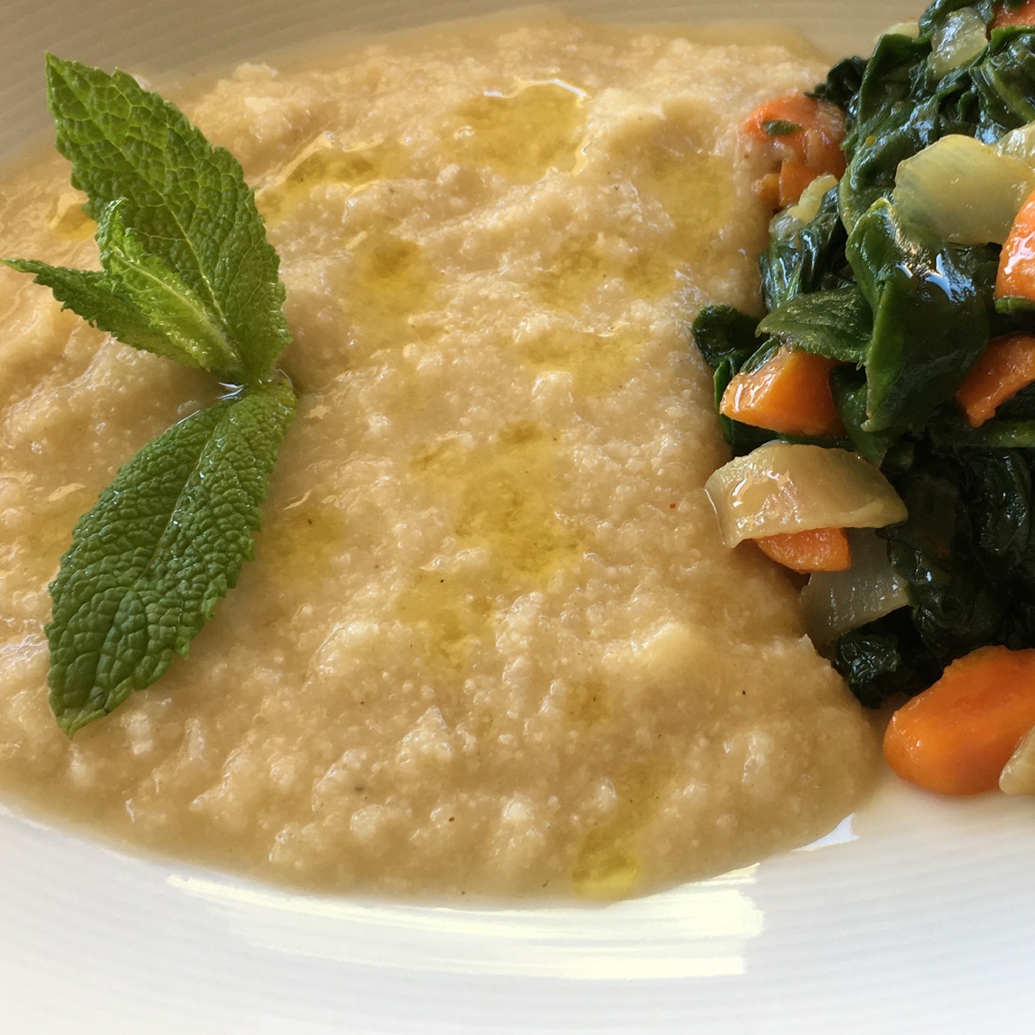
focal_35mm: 46
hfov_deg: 36.2
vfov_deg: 36.7
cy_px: 454
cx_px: 736
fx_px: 1556
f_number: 2.2
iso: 32
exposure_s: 1/100
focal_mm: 4.15
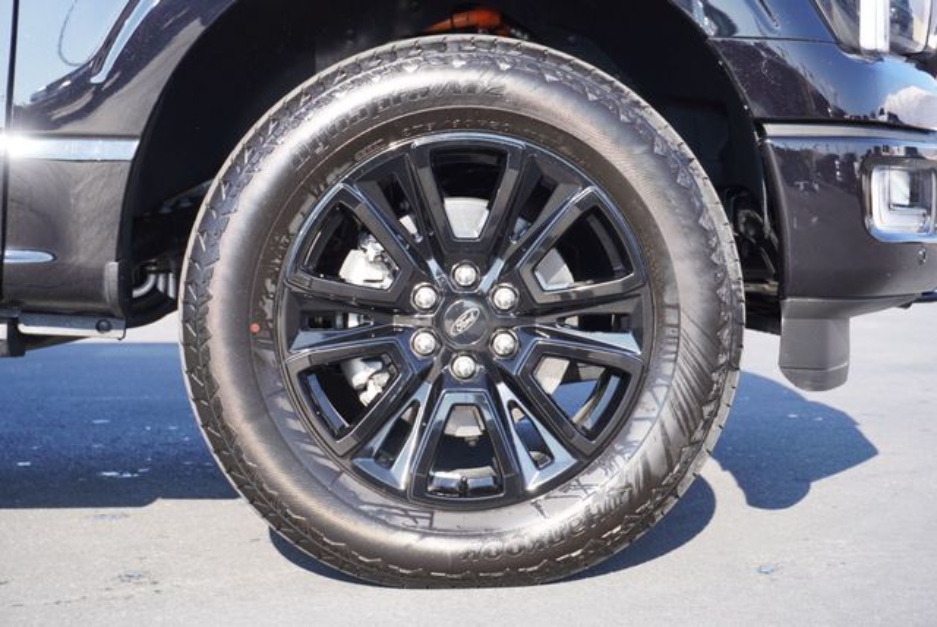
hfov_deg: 31.9
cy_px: 314
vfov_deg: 21.6
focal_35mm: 63
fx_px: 1641
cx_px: 468
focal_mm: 42
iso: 160
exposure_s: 1/160
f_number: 5.6
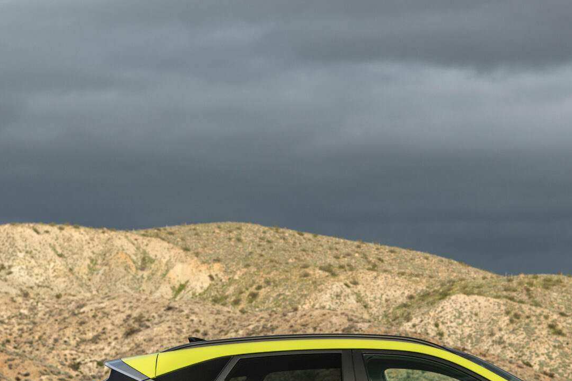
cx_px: 399
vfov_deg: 9.9
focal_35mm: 138
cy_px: 330
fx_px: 2192
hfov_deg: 14.8
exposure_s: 1/160
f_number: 5
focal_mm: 58
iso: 64
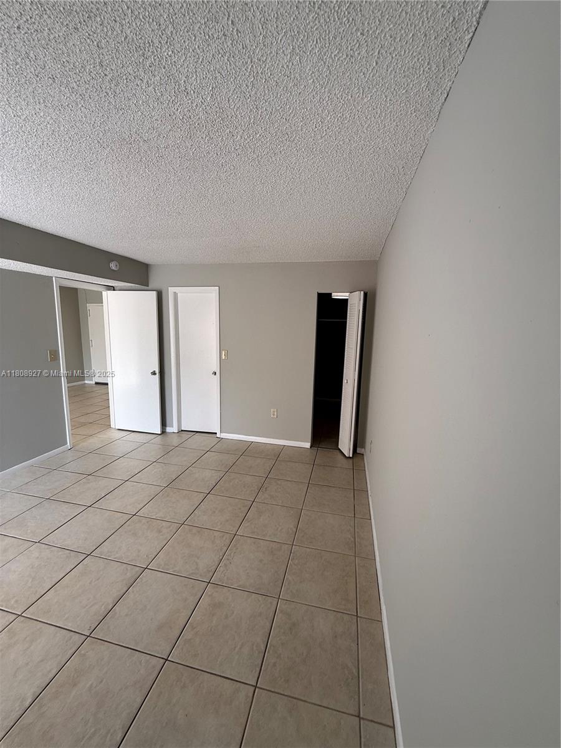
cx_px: 280
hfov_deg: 85.7
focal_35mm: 14
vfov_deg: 102.1
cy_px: 374
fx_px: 303
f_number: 2.2
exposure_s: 1/99
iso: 50
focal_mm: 2.22
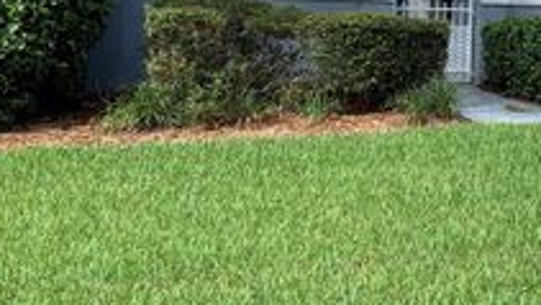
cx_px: 526
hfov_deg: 29.6
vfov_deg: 17.6
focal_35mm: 67
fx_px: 962
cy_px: 1
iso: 25
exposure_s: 1/981
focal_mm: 4.25
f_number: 1.8
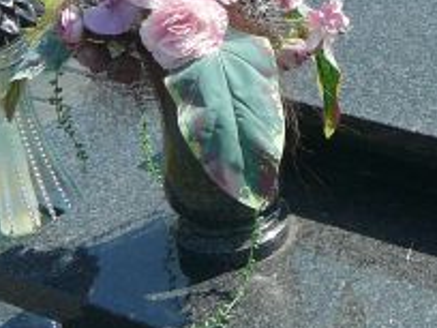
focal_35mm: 110
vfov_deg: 13.3
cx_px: 559
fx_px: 1389
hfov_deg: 16.9
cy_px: 15
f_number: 2.8
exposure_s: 1/800
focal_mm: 5.2
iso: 80
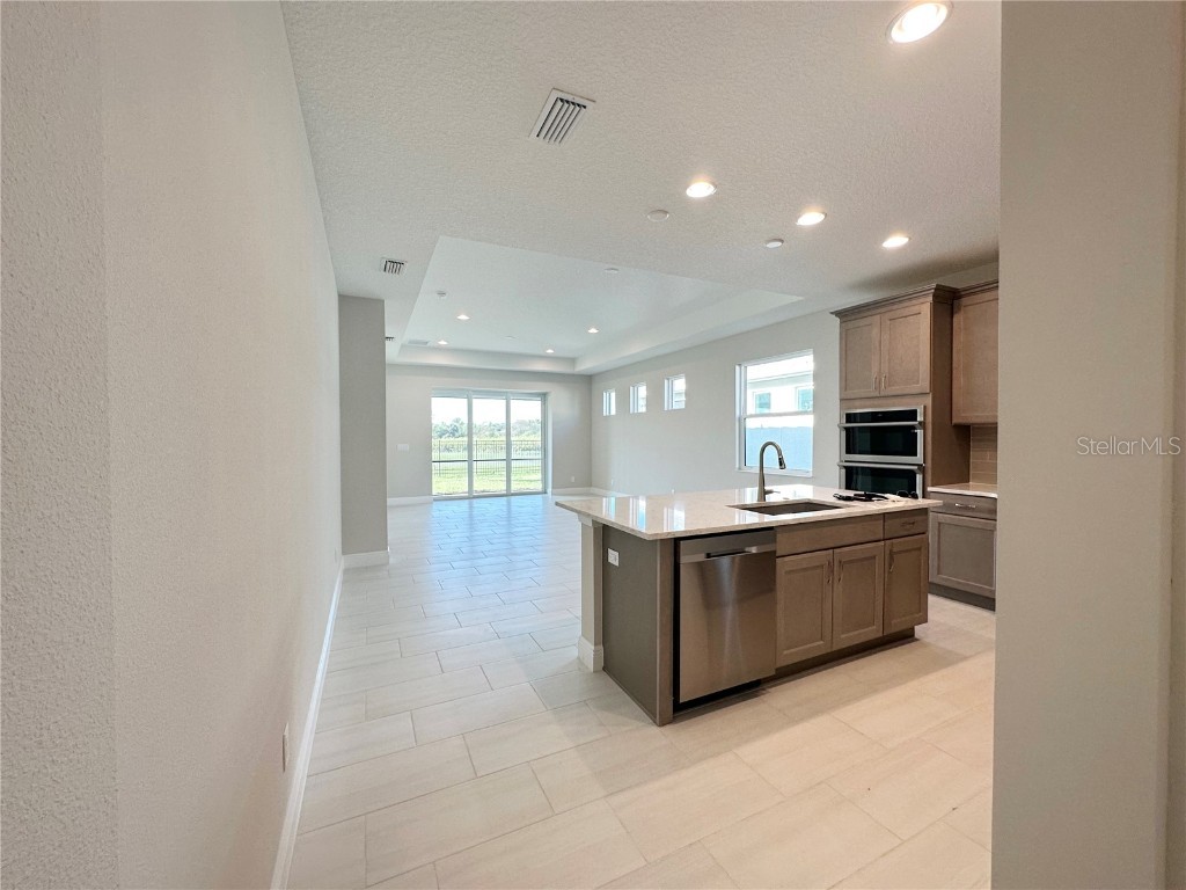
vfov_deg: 85.7
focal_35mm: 14
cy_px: 445
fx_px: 480
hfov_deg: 102.1
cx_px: 593
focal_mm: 2.22
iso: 125
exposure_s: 1/120
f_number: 2.2
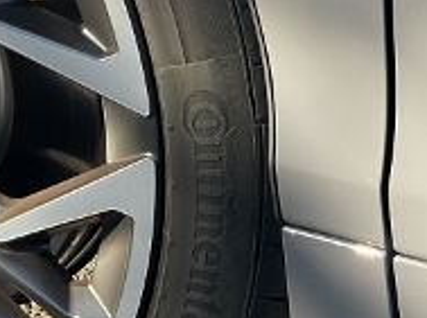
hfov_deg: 10.9
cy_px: 87
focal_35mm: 182
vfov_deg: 8.1
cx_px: 104
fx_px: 2241
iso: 25
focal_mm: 6
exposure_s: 1/103
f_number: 2
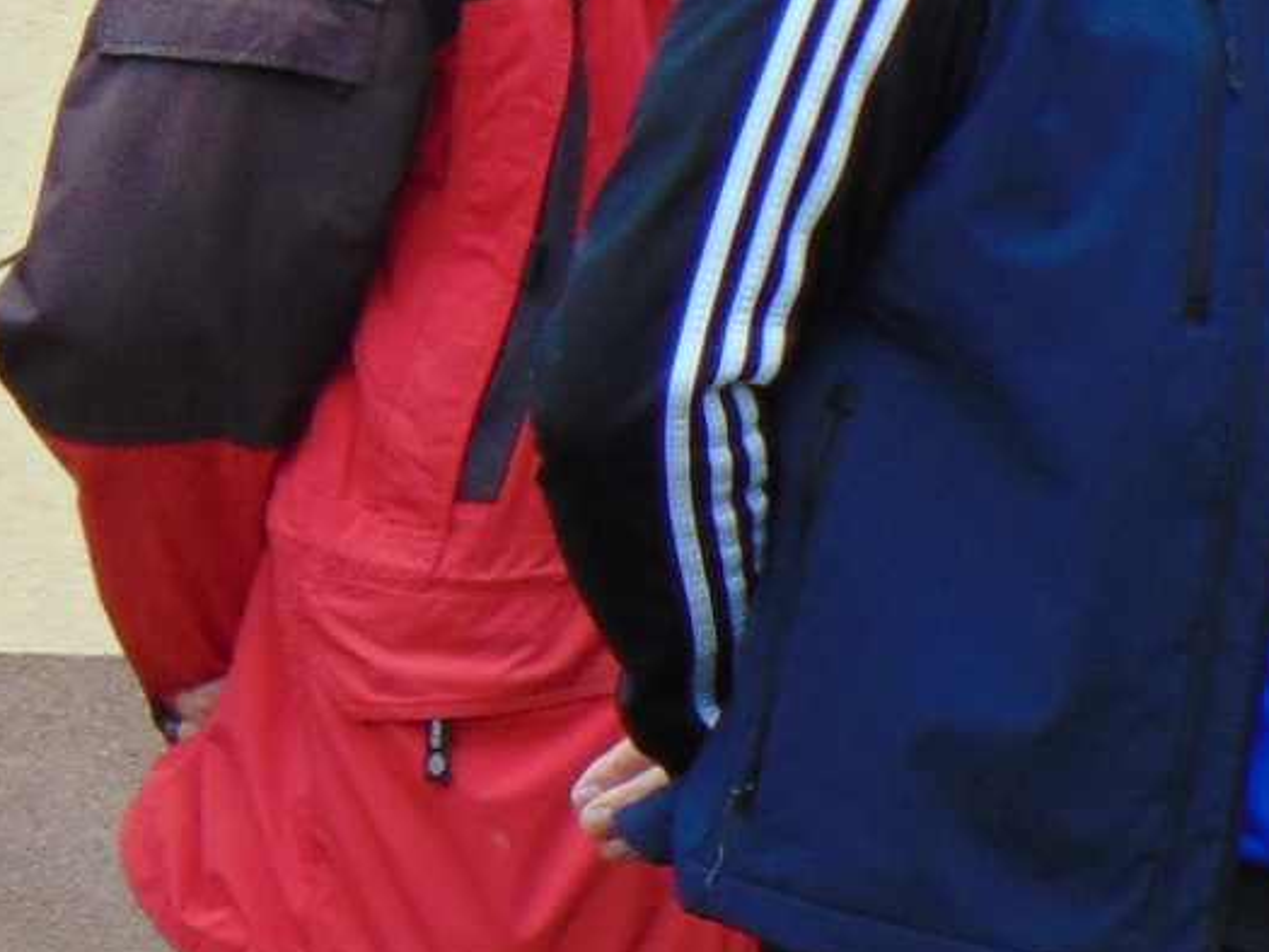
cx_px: 2115
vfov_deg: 6.0
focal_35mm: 247
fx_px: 9057
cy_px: 490
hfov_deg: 7.8
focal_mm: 9
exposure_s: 1/400
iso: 80
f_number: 3.5
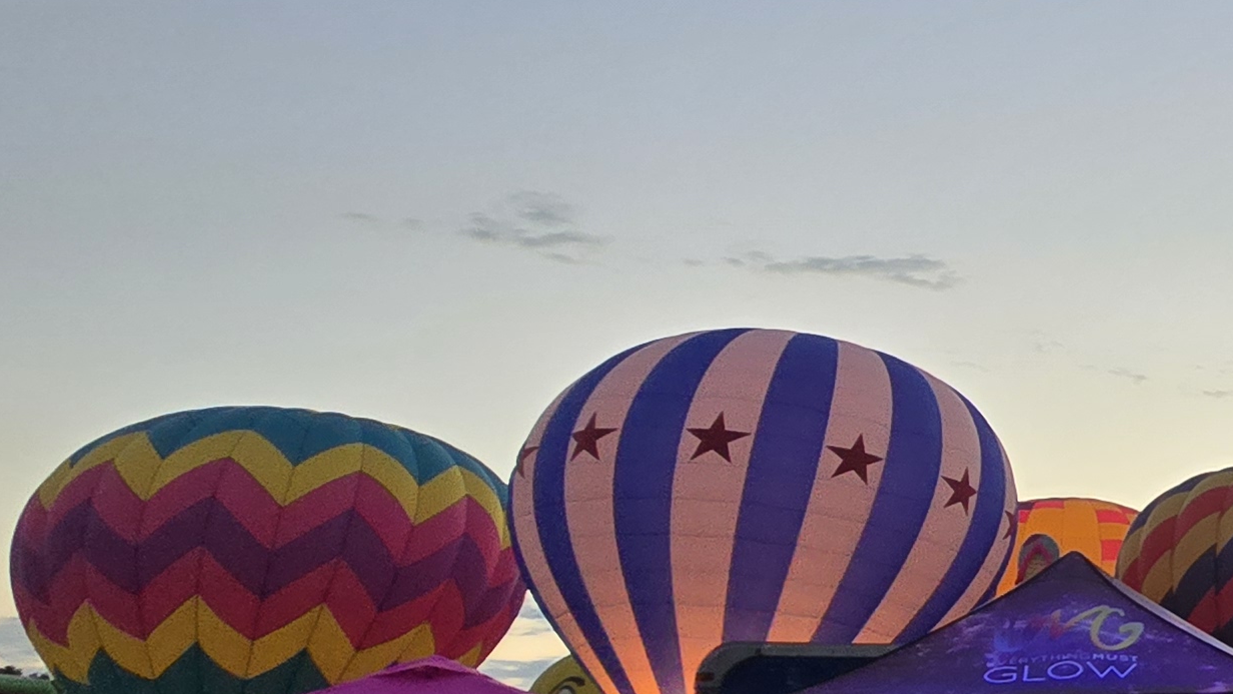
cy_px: 415
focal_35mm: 46
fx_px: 1504
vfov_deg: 25.9
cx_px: 1901
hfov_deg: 27.7
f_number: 2.2
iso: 64
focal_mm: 2.2
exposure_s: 1/60
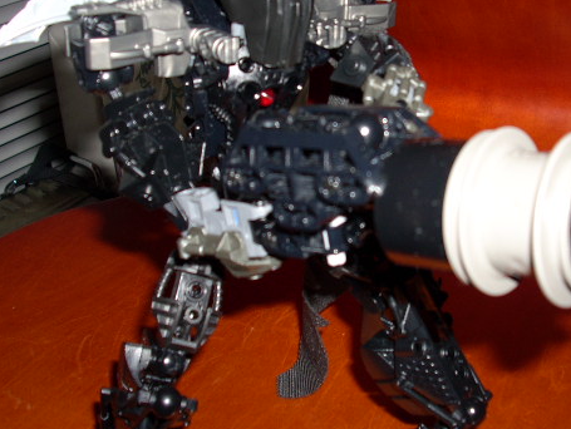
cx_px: 354
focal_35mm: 52
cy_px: 157
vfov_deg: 28.0
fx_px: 858
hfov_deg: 36.6
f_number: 2.8
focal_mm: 6.2
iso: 64
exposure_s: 1/60
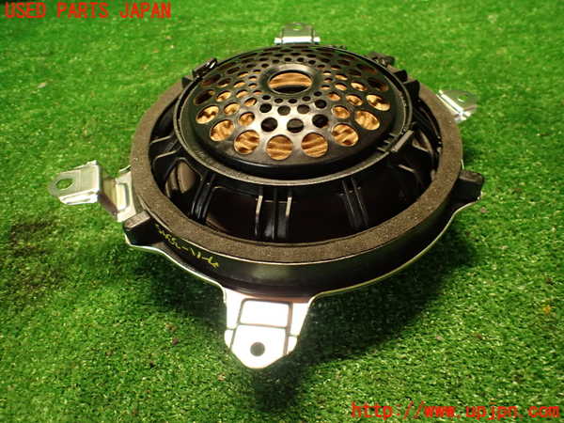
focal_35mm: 25
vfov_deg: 54.9
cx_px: 282
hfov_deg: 69.4
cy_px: 212
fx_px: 407
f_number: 2
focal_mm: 4.5
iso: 400
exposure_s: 1/30
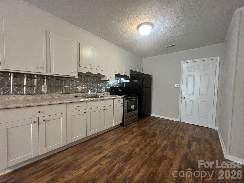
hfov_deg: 106.2
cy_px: 92
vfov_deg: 89.9
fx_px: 92
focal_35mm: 13
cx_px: 122
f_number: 1.8
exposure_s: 1/60
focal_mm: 1.57
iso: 250
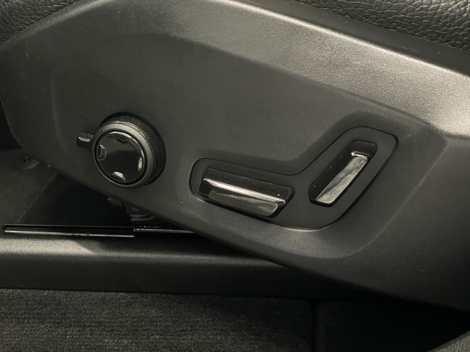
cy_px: 176
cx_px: 235
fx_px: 706
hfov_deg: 36.8
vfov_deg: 28.0
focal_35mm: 52
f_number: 2
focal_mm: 6
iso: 640
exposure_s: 1/50
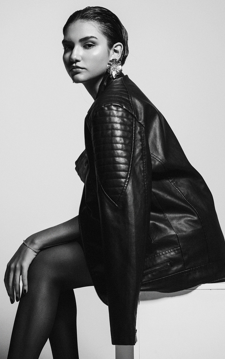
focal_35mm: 86
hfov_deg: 15.2
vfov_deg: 24.1
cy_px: 159
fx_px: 844
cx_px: 97
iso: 200
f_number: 8
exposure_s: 1/100
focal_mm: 75
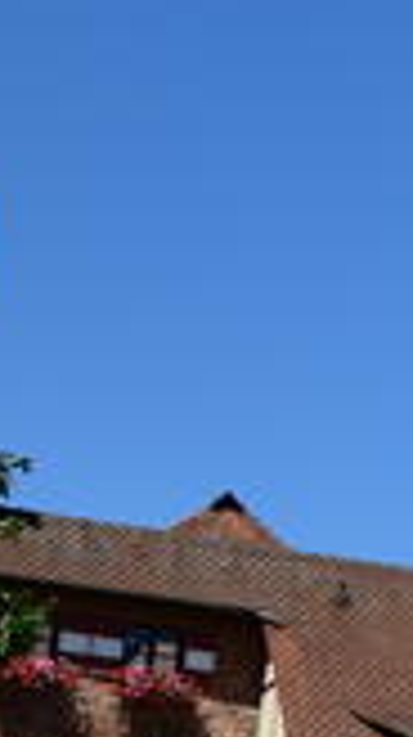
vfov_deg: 14.2
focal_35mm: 150
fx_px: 2926
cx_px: 1832
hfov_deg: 6.2
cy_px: 706
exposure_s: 1/400
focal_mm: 18
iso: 160
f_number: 9
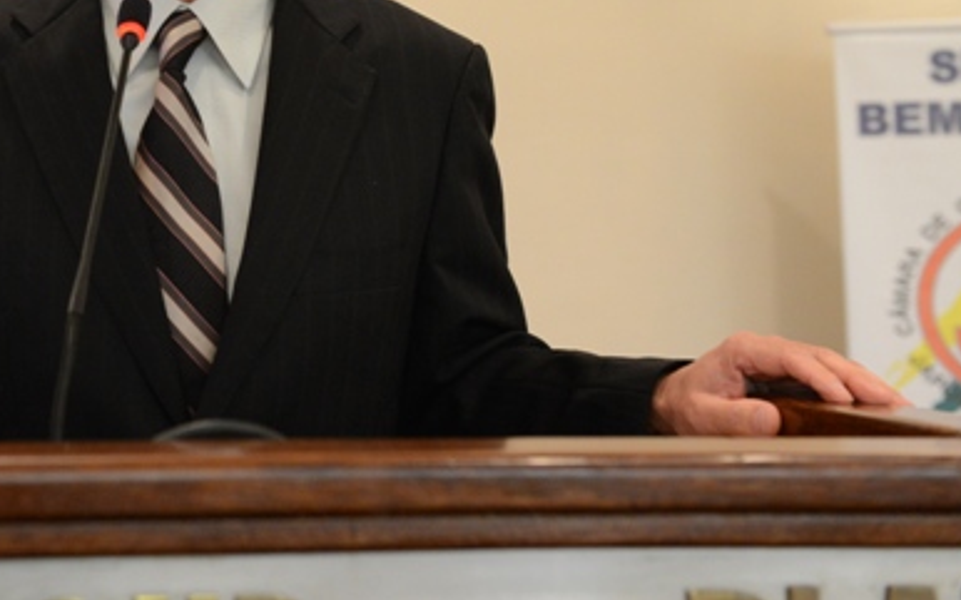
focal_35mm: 76
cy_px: 71
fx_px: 1990
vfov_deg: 16.9
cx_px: 199
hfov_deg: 26.7
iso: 4000
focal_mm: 45
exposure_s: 1/50
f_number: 4.5
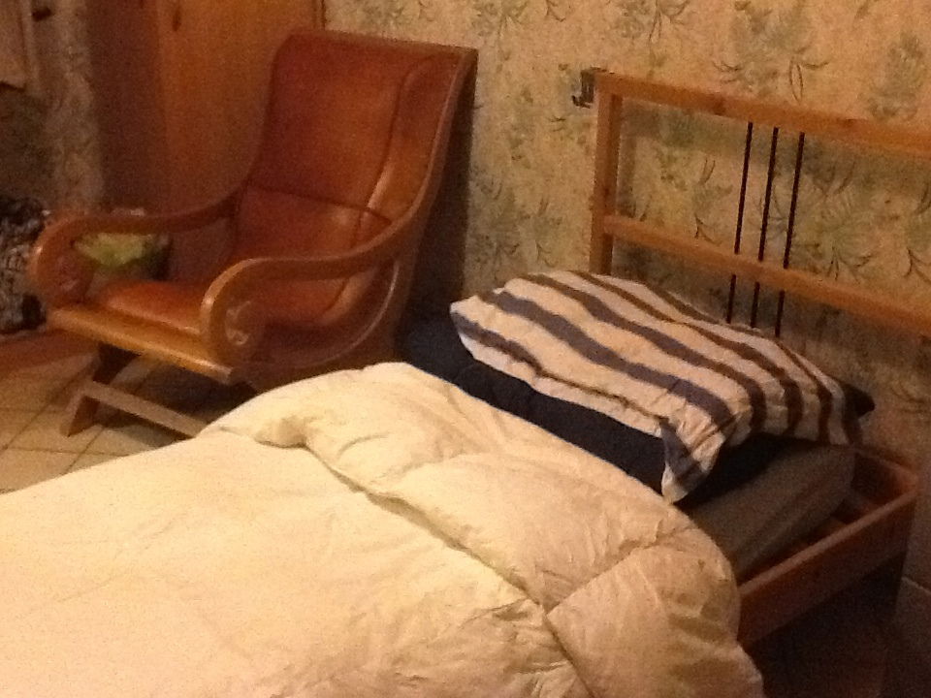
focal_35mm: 44
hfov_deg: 42.9
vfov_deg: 32.9
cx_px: 466
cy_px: 349
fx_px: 1183
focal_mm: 2.03
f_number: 2.4
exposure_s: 1/15
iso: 640
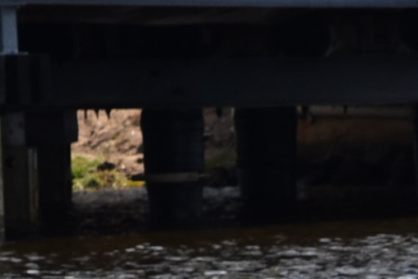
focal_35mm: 1061
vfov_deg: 1.3
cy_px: 628
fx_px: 12322
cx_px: 747
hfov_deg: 1.9
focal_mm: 120
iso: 200
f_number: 10
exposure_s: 1/400
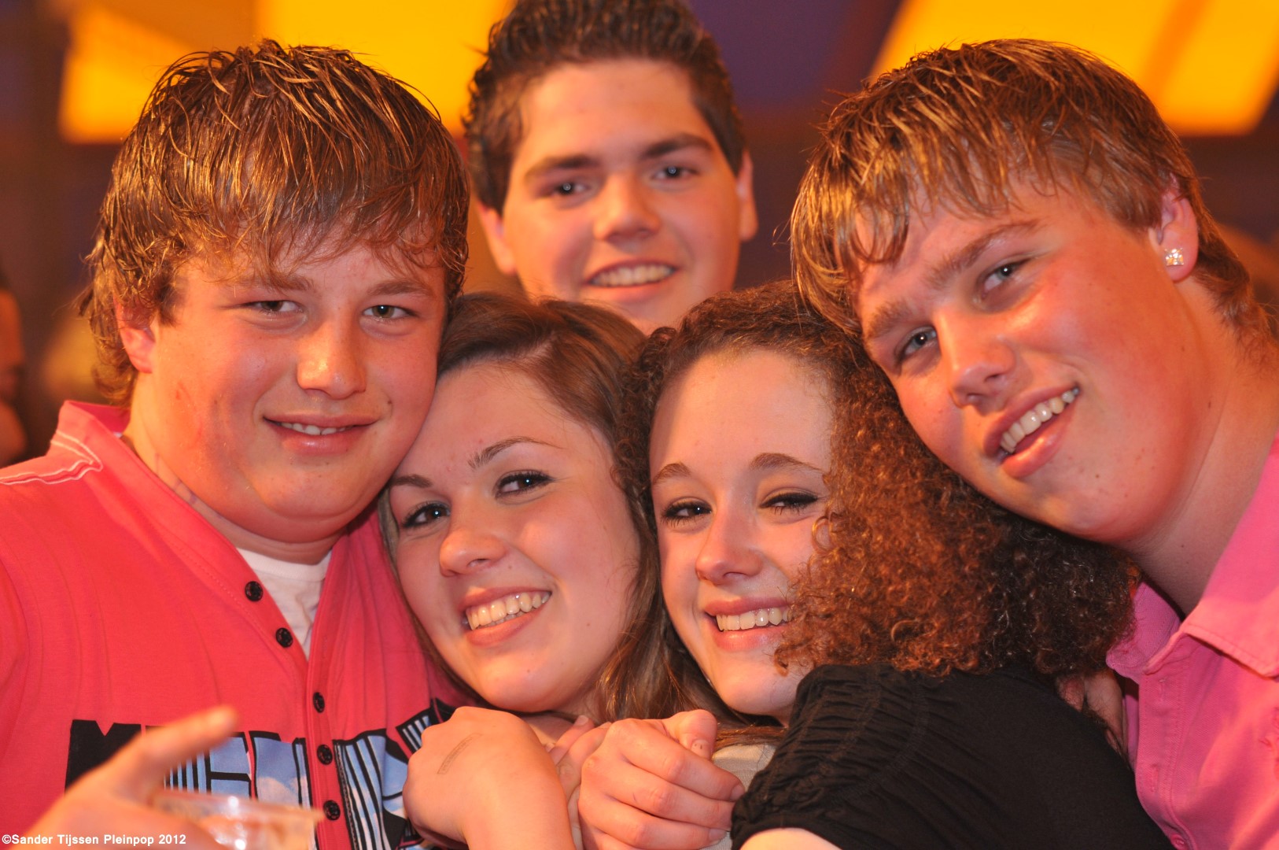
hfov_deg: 19.5
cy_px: 425
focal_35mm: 105
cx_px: 640
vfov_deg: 13.0
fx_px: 3726
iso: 400
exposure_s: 1/80
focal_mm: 70
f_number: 2.8
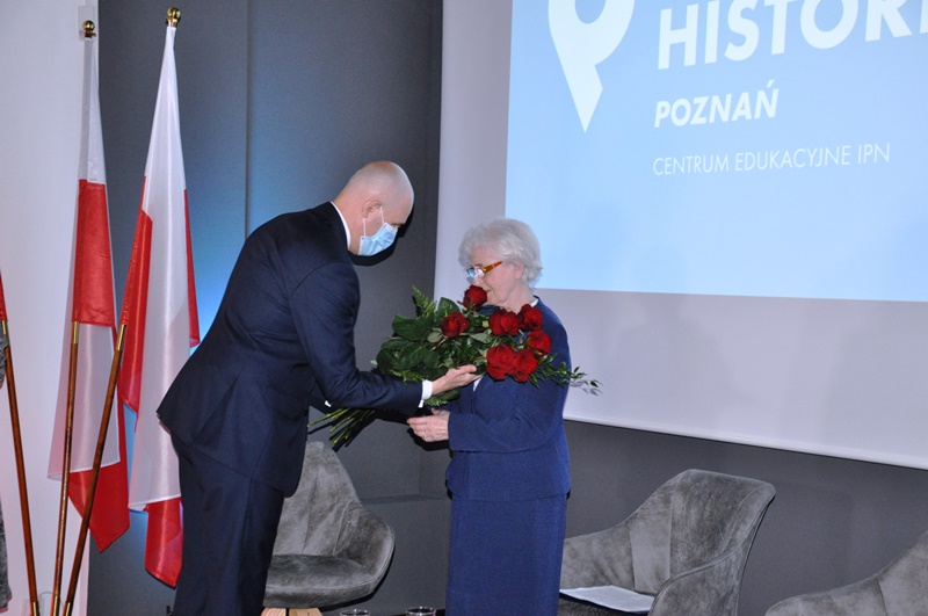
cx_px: 464
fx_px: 1738
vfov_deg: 20.1
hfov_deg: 29.9
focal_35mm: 68
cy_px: 308
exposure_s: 1/60
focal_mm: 45
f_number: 4.8
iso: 800
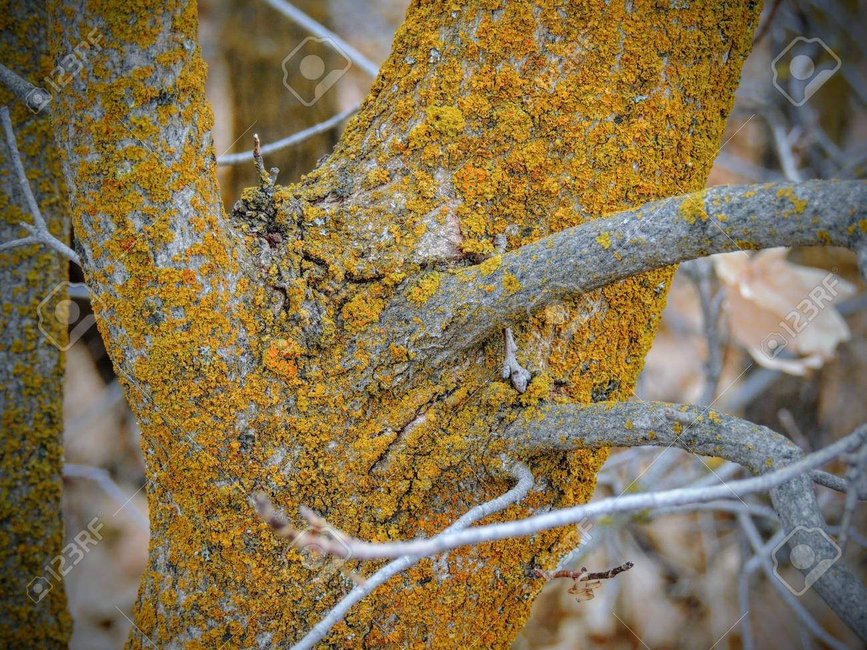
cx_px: 434
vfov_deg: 8.0
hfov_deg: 10.7
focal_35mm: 185
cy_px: 325
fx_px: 4634
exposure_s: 1/125
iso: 280
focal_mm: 33
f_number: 4.6
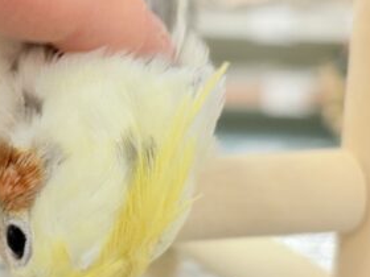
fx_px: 1272
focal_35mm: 119
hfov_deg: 16.5
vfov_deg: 12.5
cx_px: 99
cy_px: 137
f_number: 1.6
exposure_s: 1/50
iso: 80
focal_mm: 5.96
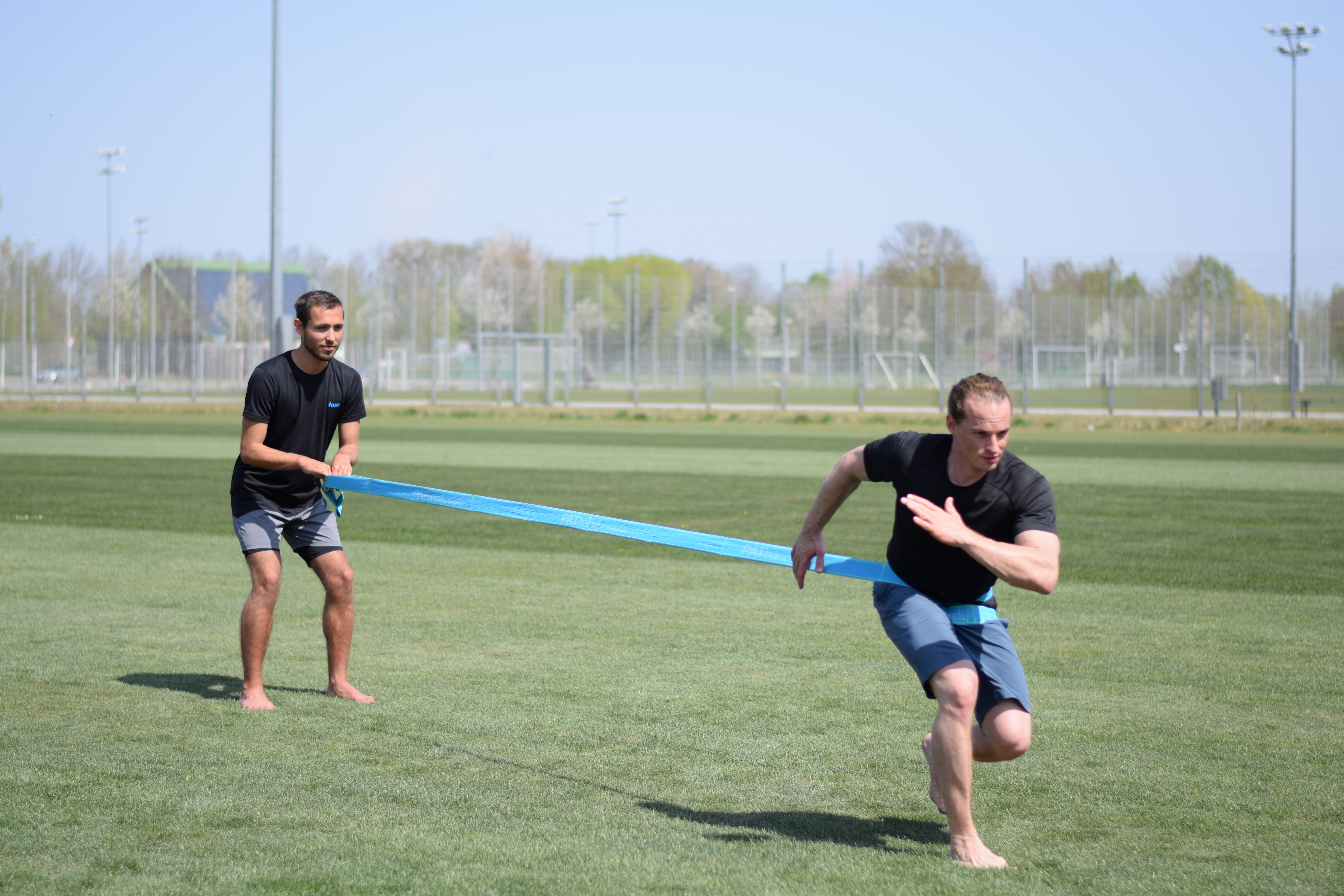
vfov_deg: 18.2
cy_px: 448
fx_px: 2800
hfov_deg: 27.0
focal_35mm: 75
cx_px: 672
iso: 100
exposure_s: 1/3200
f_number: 2
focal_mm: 50
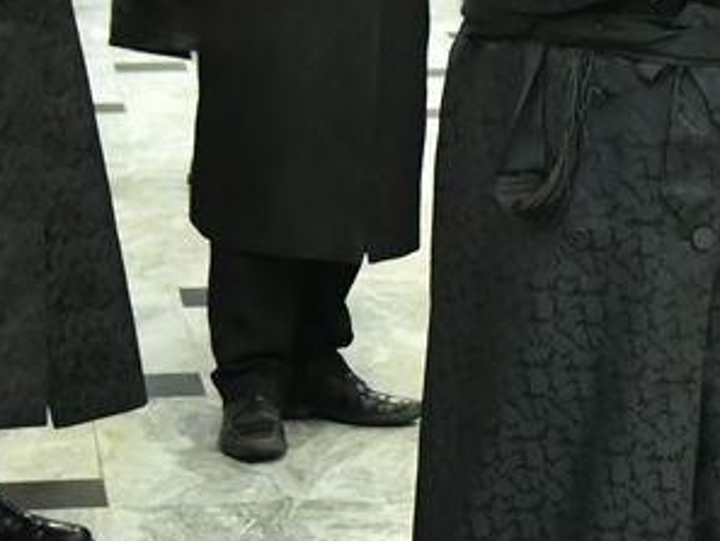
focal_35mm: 181
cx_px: 812
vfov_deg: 8.2
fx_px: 3766
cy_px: 212
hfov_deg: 10.8
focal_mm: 40
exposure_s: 1/250
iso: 4000
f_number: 4.5
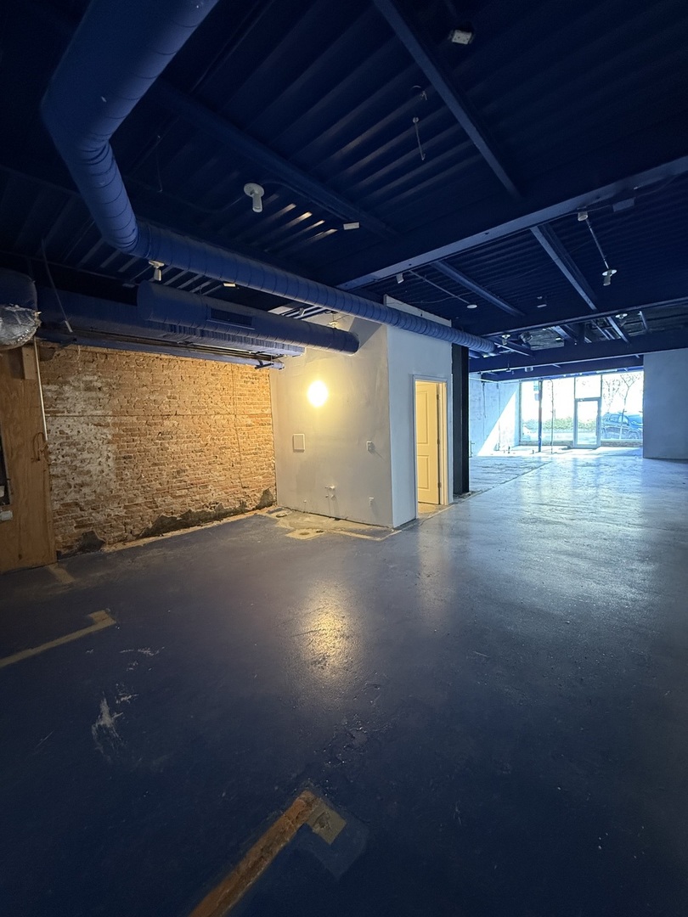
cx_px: 344
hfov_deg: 85.7
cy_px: 458
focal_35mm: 14
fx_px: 371
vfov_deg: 102.1
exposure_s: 1/60
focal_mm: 2.22
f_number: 2.2
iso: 640
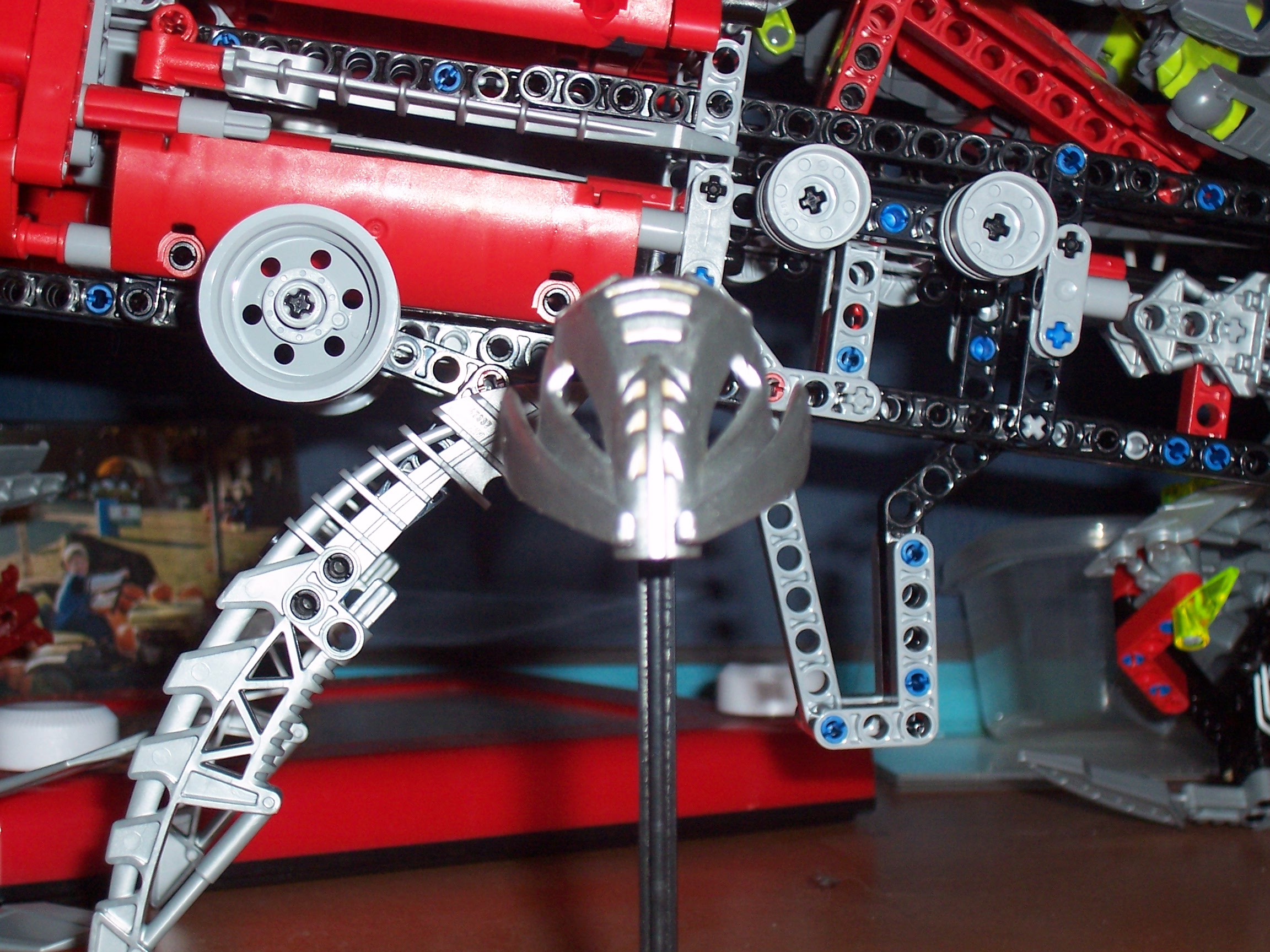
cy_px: 476
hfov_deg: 29.4
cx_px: 635
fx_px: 2421
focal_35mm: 66
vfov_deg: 22.3
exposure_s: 1/90
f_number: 4
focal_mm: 10.8
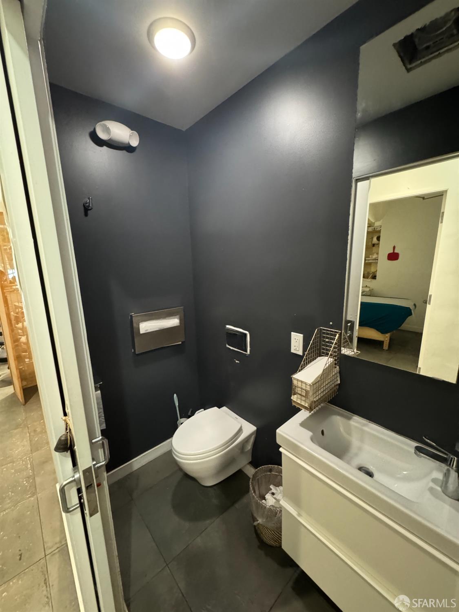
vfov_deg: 102.1
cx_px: 230
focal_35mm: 14
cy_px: 306
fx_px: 248
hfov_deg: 85.7
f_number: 2.2
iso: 1250
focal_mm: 2.22
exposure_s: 1/40
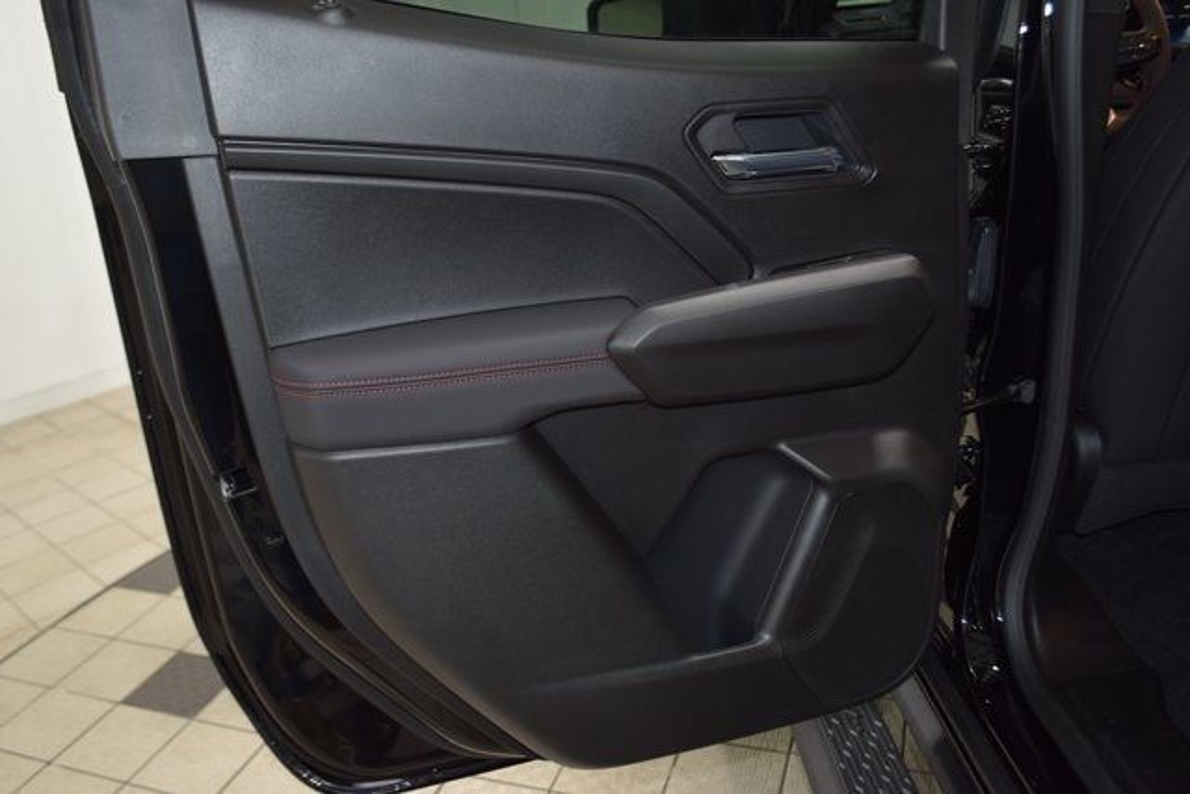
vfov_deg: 43.6
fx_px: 992
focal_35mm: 30
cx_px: 595
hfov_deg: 61.9
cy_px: 397
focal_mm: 20
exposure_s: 1/30
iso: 640
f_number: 3.8
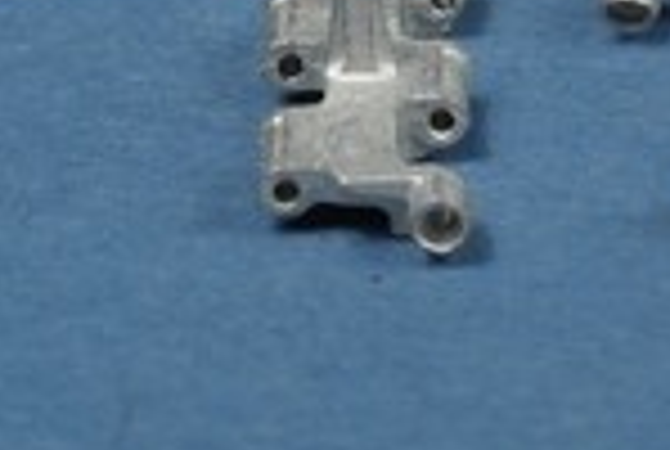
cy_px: -27
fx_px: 4793
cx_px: 1201
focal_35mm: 257
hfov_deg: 7.7
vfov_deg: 5.4
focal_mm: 42
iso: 400
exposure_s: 1/20
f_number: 16
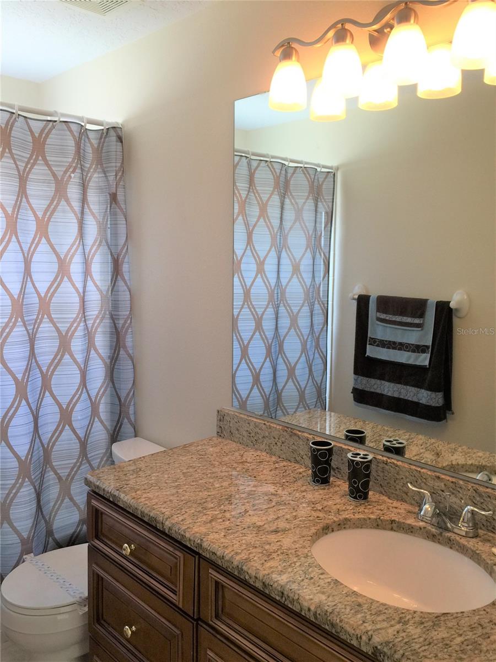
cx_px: 248
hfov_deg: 48.2
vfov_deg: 61.7
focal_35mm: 29
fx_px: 554
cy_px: 331
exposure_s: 1/30
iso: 32
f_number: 2.2
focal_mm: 4.15
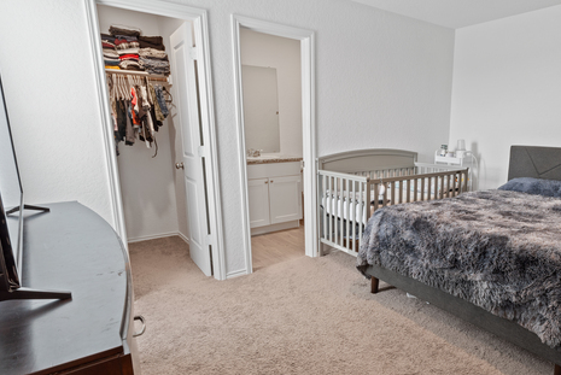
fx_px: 354
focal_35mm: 23
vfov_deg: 55.7
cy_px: 209
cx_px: 362
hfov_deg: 75.0
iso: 100
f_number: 10
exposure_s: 1
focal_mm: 11
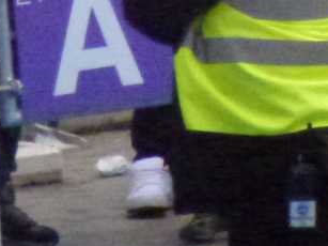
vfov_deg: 0.7
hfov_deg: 1.0
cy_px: -317
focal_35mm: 2003
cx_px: 138
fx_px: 18972
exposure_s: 1/1300
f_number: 5.9
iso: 1600
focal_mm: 68.8
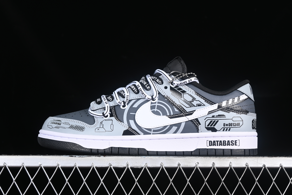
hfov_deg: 27.0
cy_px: 98
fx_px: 608
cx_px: 146
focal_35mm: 75
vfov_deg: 18.2
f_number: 7.1
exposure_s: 1/80
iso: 160
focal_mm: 50
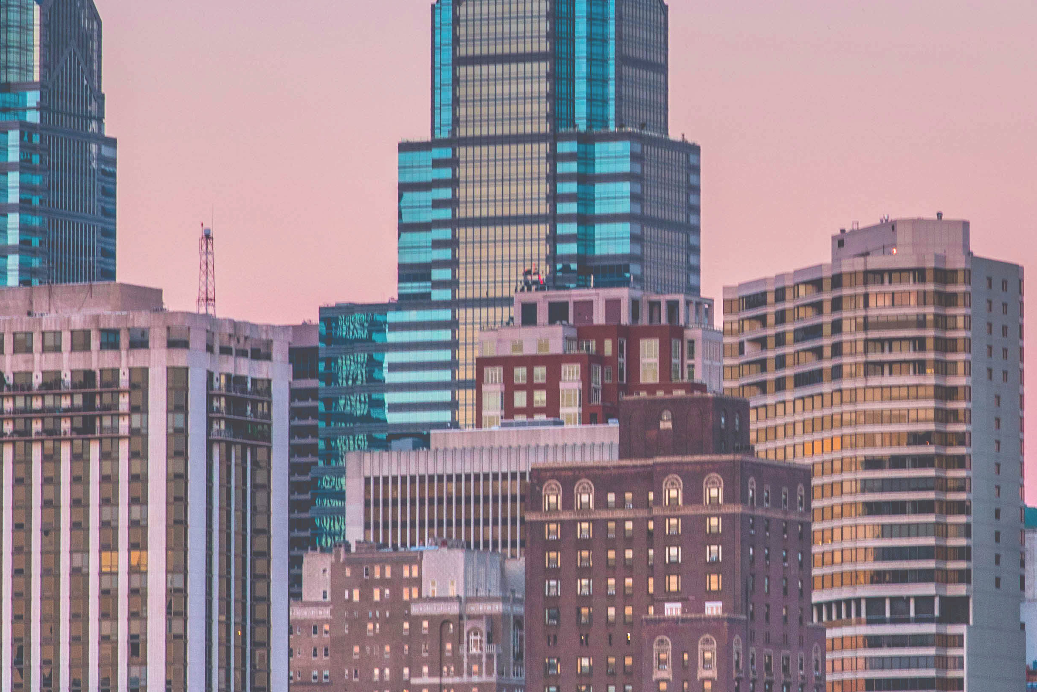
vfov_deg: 4.4
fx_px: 9022
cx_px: 735
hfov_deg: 6.6
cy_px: 255
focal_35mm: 313
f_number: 8
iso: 100
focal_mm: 85
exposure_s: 1/50
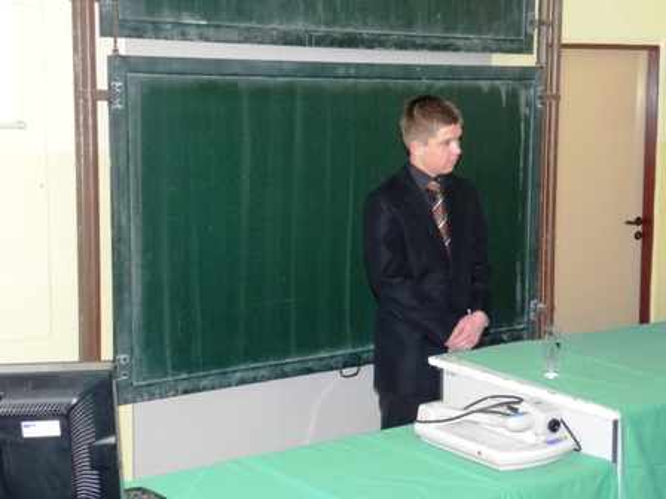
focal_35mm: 58
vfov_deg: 25.2
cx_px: 333
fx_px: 1116
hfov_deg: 33.2
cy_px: 250
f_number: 4
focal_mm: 10.3
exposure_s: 1/30
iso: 377
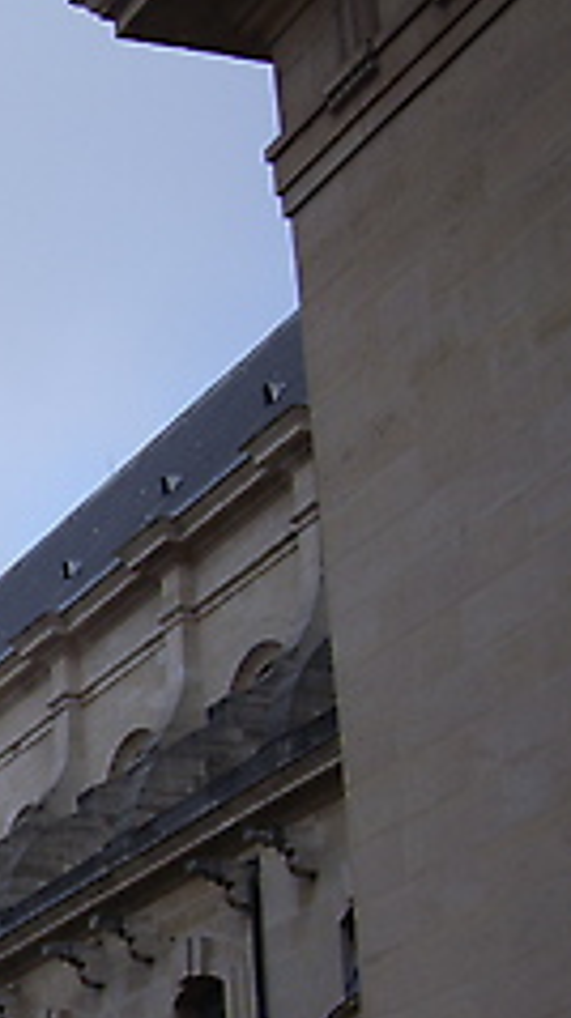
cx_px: -405
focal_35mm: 104
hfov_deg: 11.0
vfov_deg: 20.3
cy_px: 852
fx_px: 2806
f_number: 2.8
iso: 64
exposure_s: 1/500
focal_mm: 7.9
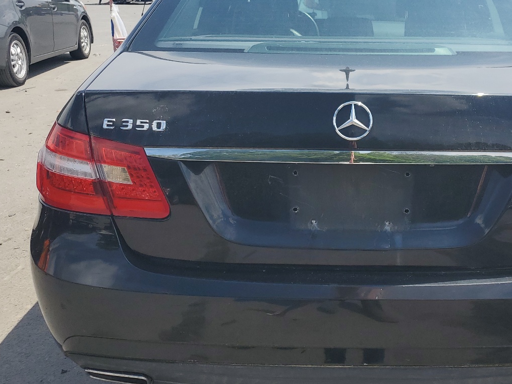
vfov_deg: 35.1
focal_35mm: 41
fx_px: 606
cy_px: 171
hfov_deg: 45.0
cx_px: 346
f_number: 1.5
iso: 50
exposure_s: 1/3333
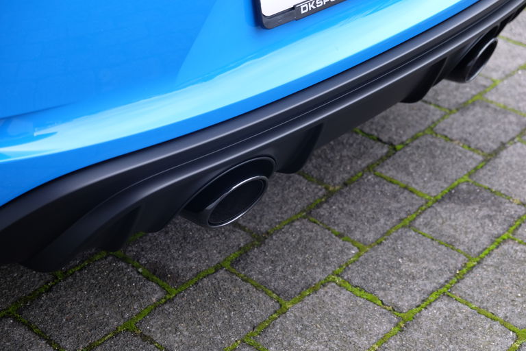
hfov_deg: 31.4
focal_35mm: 64
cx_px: 263
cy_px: 176
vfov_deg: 21.2
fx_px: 935
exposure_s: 1/60
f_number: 4
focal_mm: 42.5
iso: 320
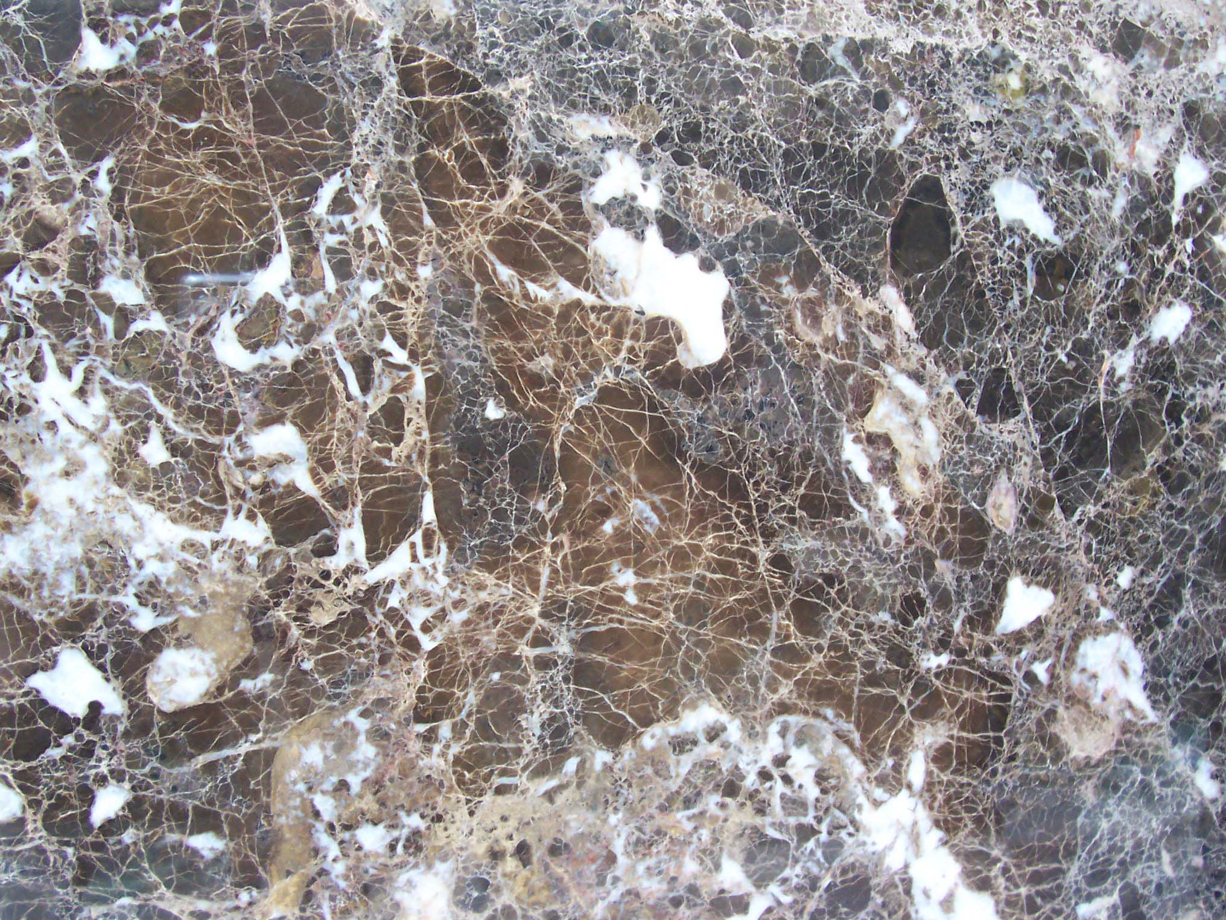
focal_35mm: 37
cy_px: 460
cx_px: 613
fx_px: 1310
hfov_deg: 50.1
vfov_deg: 38.7
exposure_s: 1/10
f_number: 2.8
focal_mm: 5.6
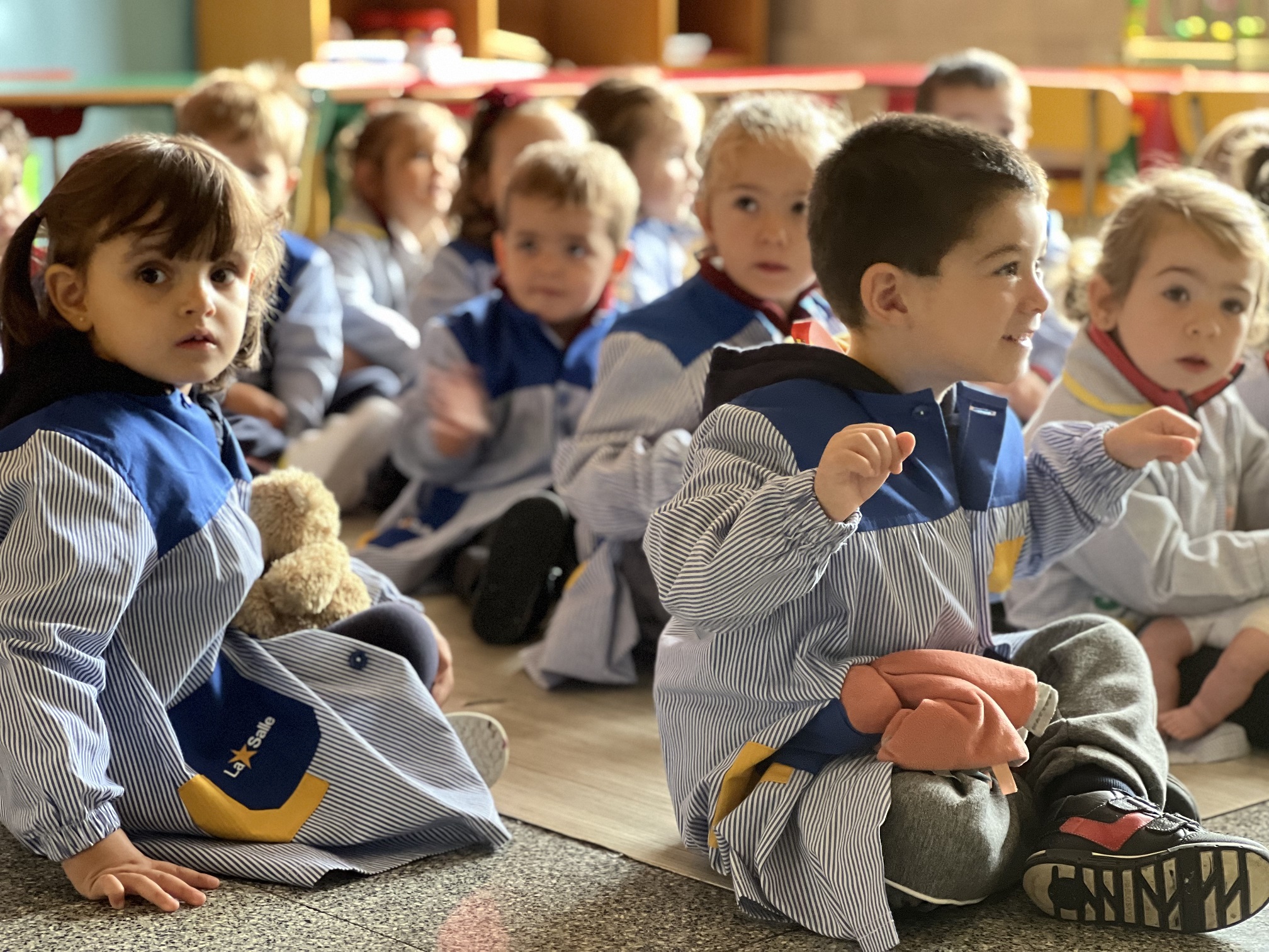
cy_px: 476
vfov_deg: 19.1
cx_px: 634
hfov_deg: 25.3
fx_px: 2823
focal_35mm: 77
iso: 400
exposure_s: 1/18
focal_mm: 9
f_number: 2.8
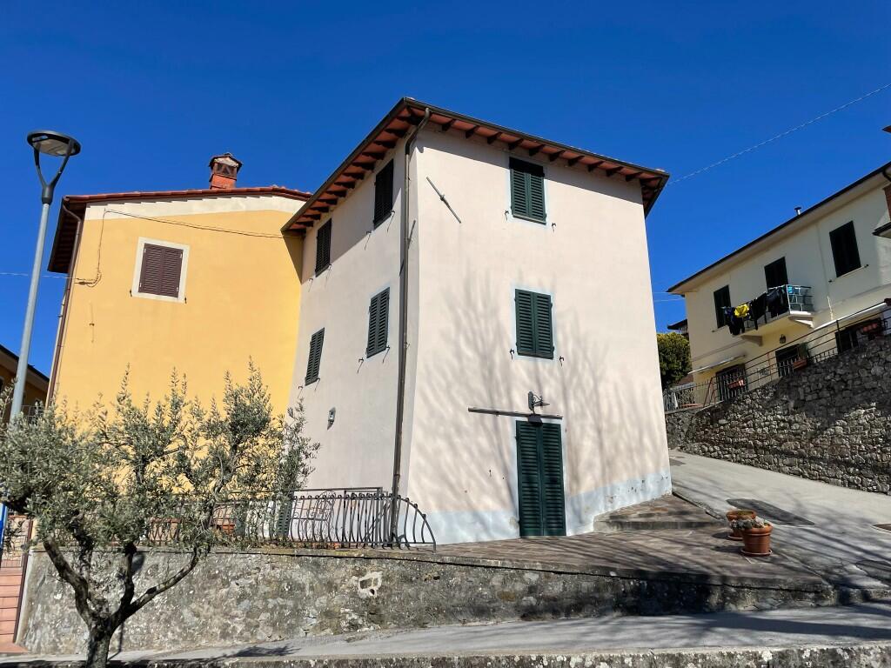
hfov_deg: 67.3
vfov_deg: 53.1
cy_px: 334
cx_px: 446
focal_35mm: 26
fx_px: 669
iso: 32
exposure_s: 1/7299
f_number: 1.6
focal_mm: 4.2
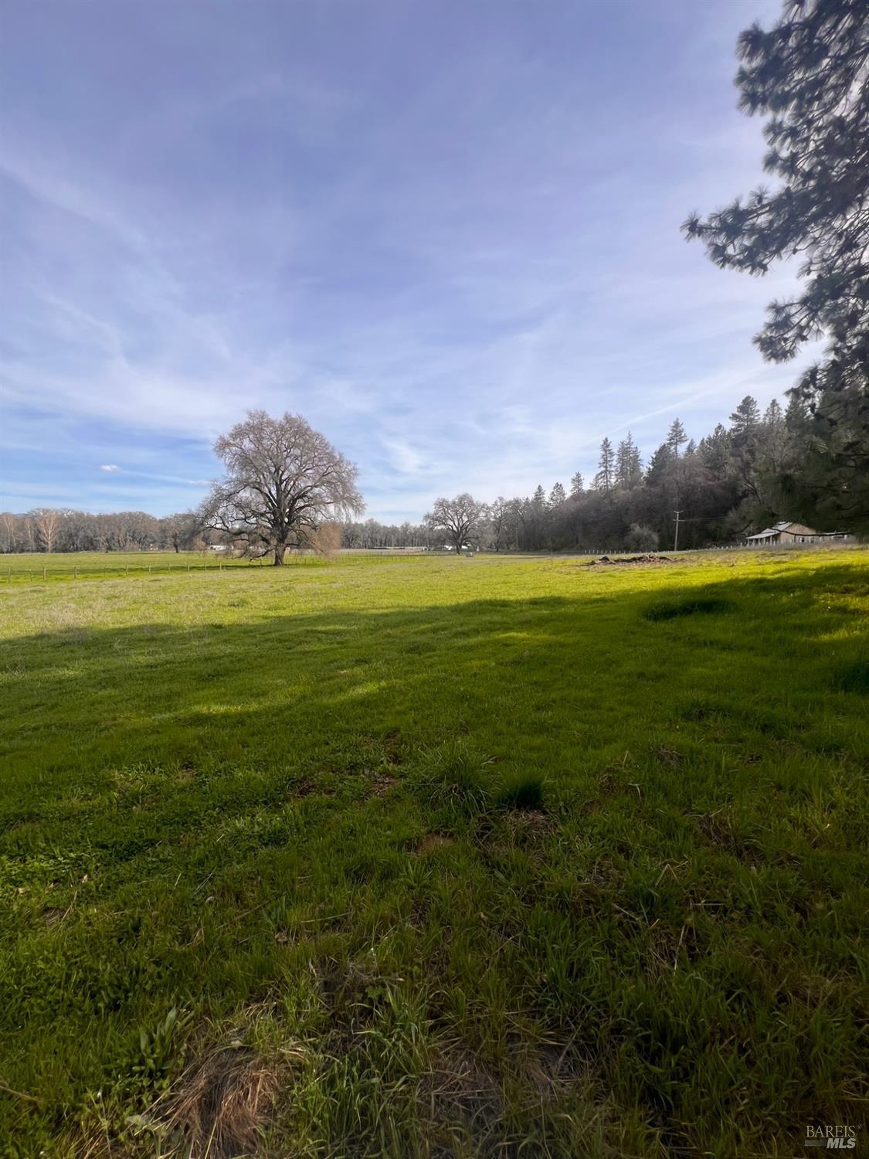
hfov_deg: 89.9
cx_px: 434
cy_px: 580
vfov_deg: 106.2
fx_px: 435
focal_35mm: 13
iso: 32
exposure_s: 1/1325
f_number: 1.8
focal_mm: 1.57
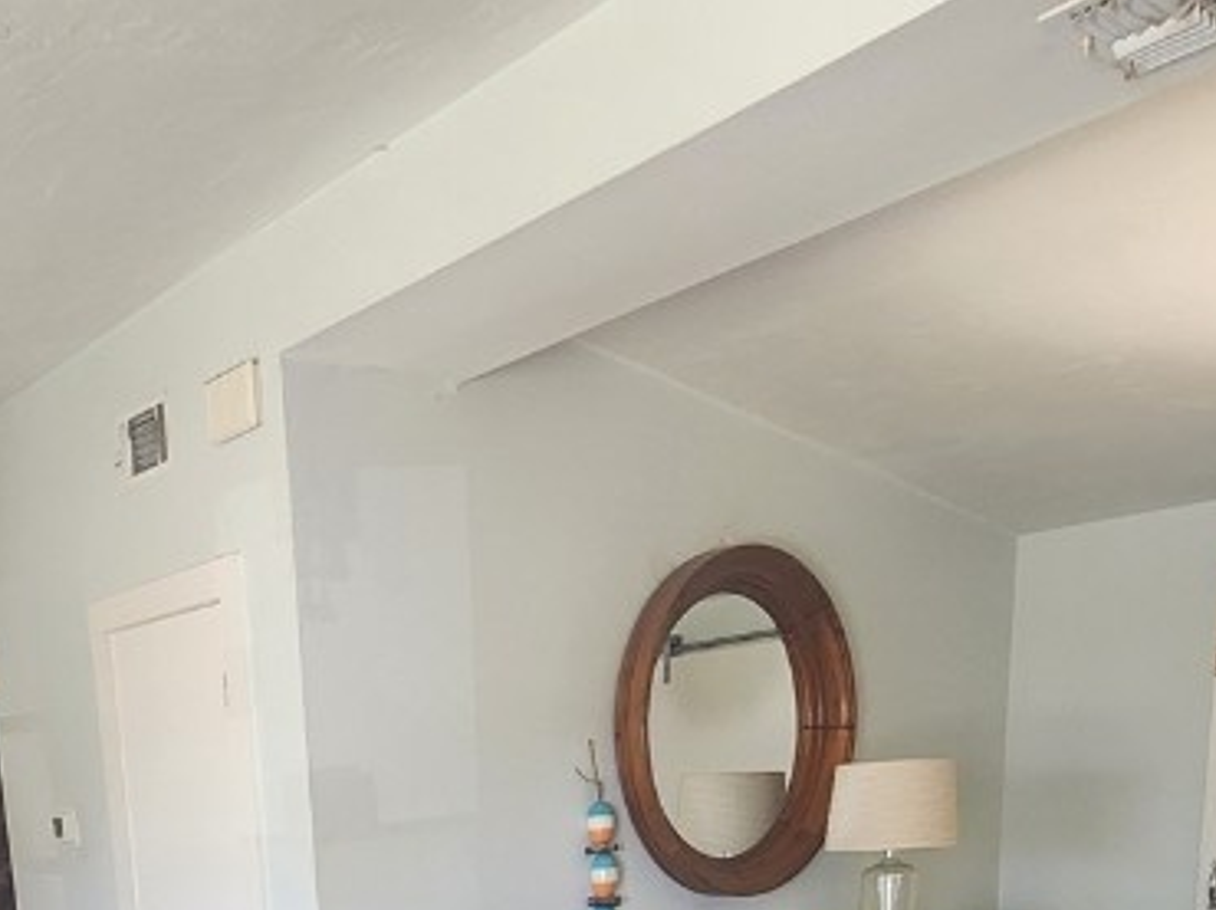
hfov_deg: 49.3
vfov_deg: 31.5
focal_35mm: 36
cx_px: 299
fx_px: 1264
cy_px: 1153
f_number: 2.2
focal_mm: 2.2
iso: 250
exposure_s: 1/60.2
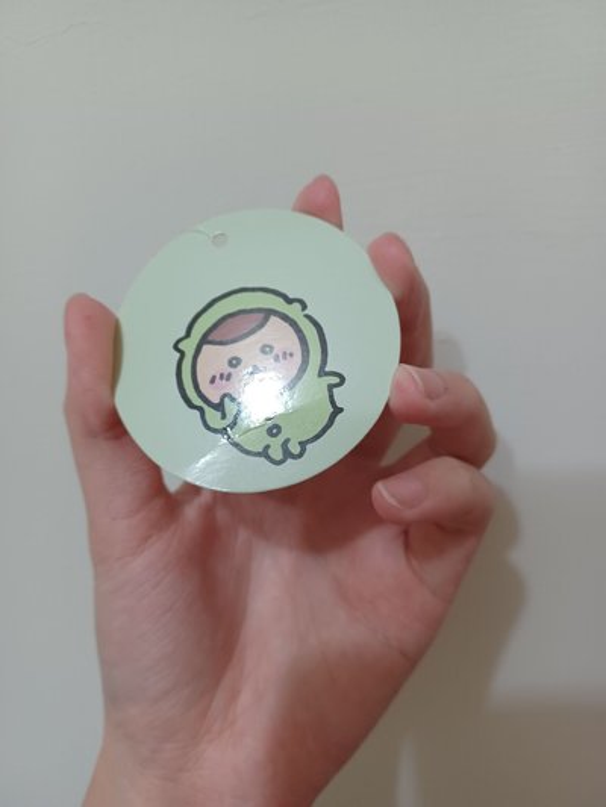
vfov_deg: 69.4
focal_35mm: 25
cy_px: 404
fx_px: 583
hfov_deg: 54.9
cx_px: 303
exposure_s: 1/30
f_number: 1.8
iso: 320
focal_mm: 4.6
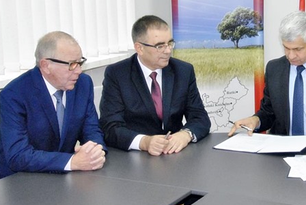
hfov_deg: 26.4
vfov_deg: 18.2
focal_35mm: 75
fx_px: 638
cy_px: 57
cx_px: 252
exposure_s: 1/60
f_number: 5.6
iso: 1600
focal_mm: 28
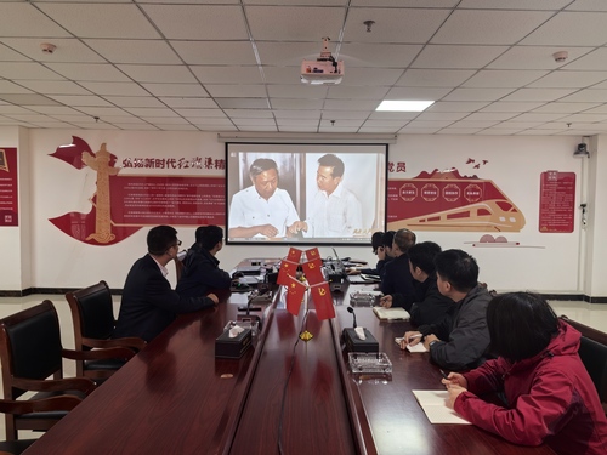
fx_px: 473
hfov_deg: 65.3
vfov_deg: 51.4
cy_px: 228
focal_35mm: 27
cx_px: 304
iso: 100
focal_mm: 5.72
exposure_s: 1/60
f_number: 2
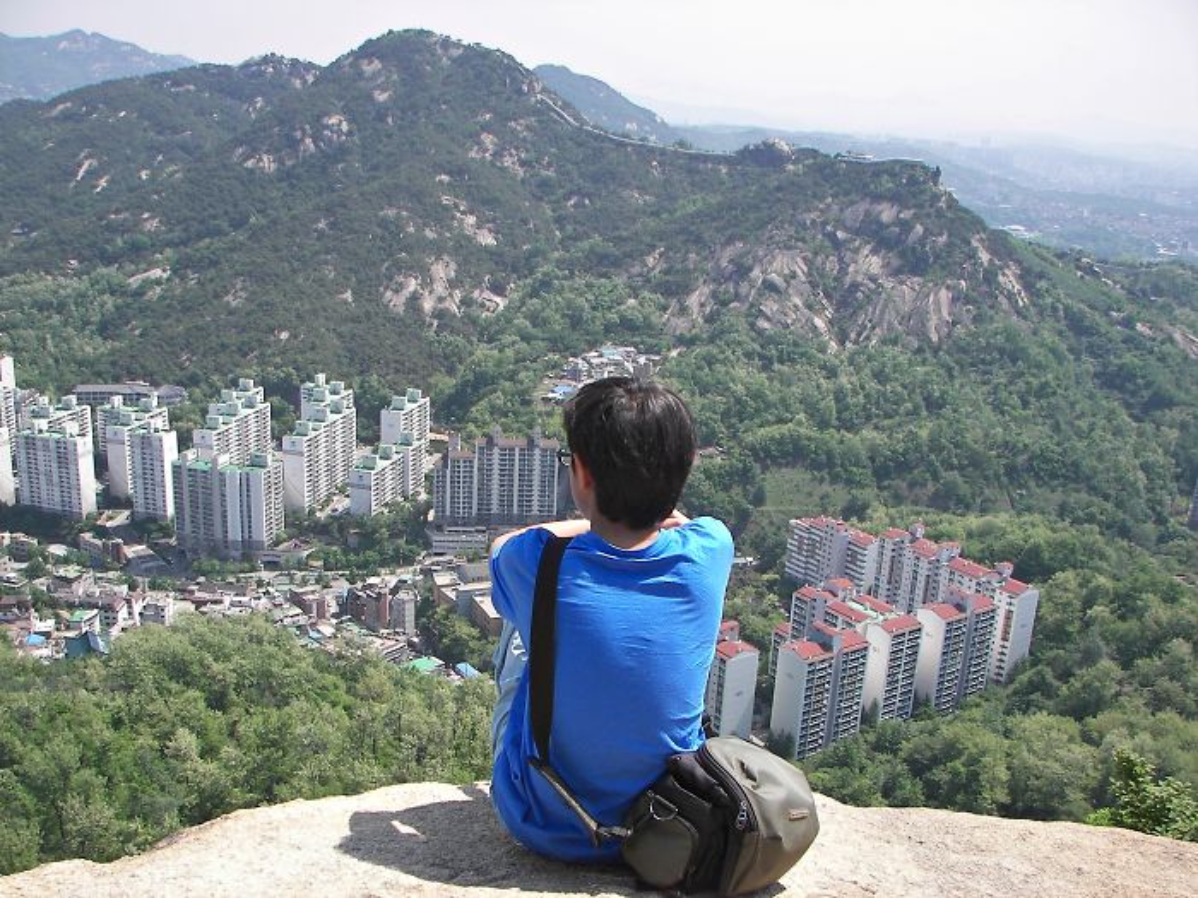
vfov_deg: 39.7
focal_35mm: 36
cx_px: 599
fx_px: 1246
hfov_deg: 51.4
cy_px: 449
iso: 50
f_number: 2.8
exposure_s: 1/500
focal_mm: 6
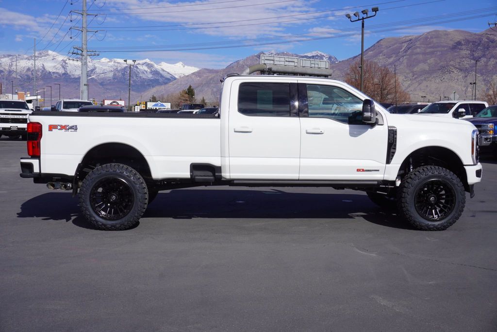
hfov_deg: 44.9
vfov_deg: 30.9
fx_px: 601
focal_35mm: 44
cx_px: 248
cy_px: 166
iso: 100
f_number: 11
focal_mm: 29
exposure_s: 1/320
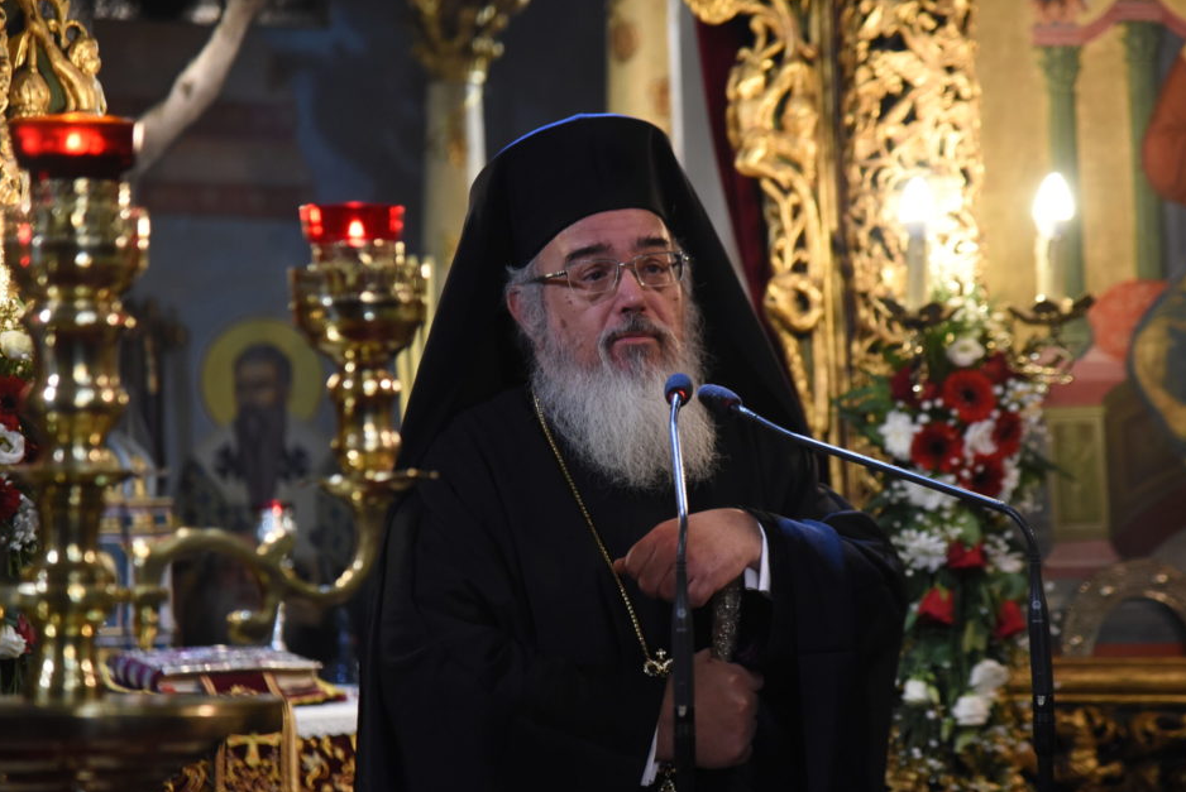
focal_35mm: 131
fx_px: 4319
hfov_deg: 15.6
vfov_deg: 10.5
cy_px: 419
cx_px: 616
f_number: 4
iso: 3200
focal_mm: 120
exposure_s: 1/100
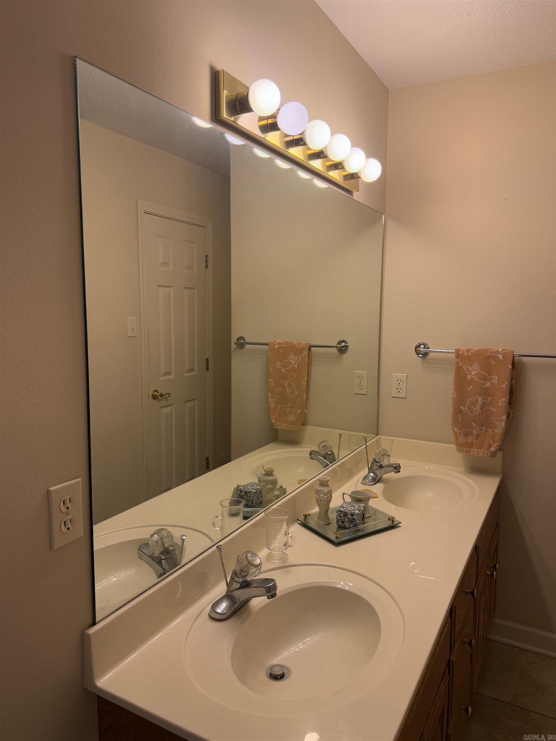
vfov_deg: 71.6
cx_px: 278
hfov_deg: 56.8
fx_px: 514
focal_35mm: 24
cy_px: 370
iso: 125
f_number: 1.78
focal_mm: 6.76
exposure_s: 1/233
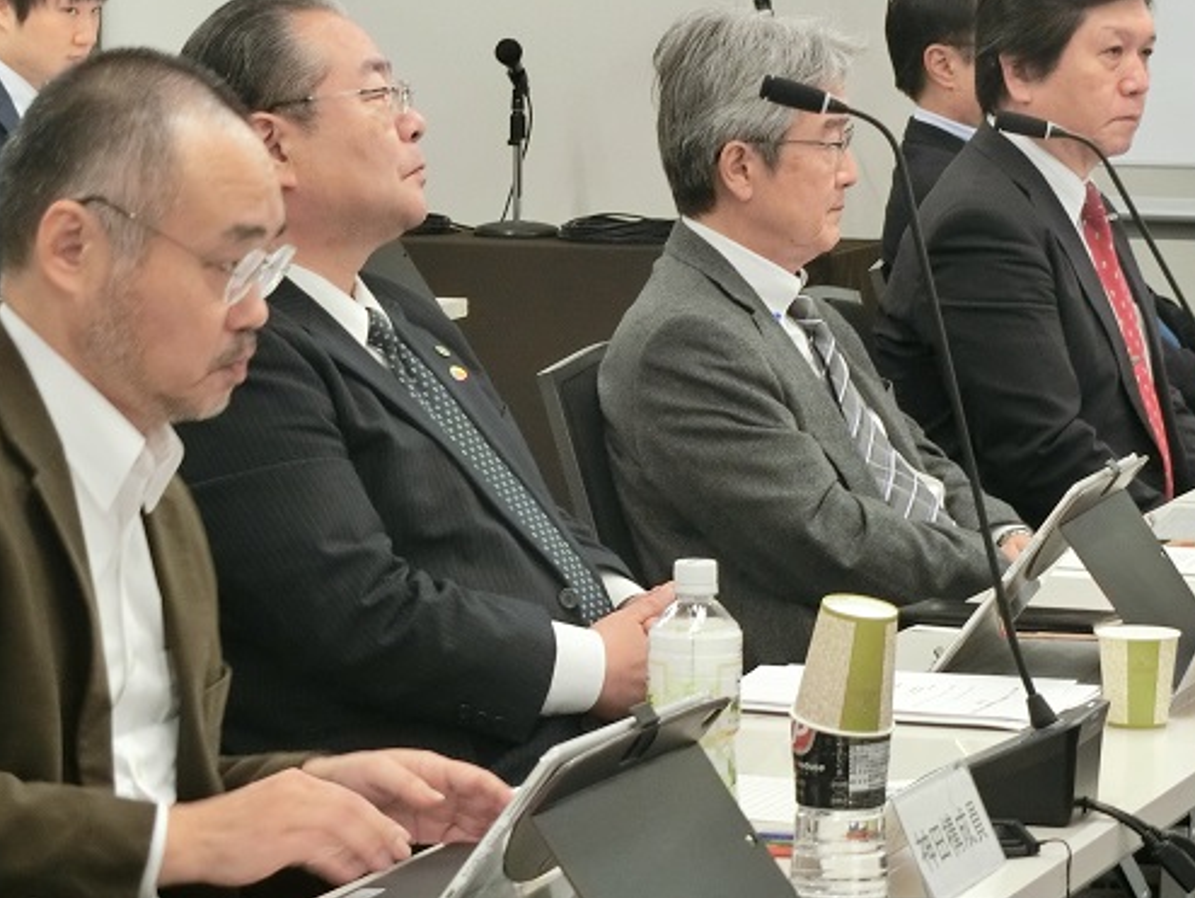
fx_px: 5595
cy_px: 399
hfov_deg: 12.2
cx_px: 593
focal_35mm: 162
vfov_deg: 9.2
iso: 500
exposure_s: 1/30
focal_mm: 25.5
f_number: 5.8
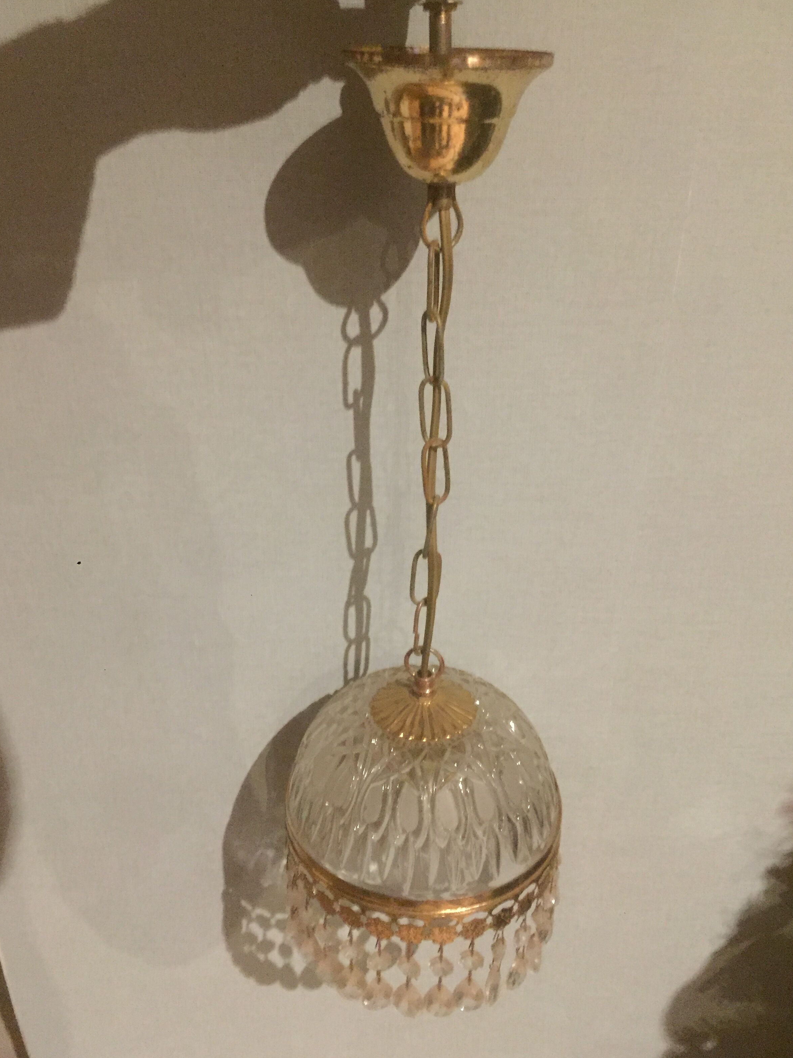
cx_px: 387
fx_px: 916
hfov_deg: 46.8
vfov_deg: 60.0
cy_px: 534
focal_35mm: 30
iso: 500
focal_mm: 4.15
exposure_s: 1/17
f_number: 2.2
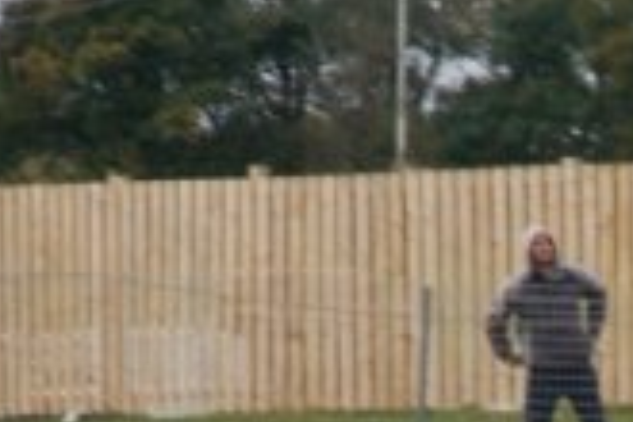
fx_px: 13836
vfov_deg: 1.7
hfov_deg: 2.6
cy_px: 598
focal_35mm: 787
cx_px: 859
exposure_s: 1/250
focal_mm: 135
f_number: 6
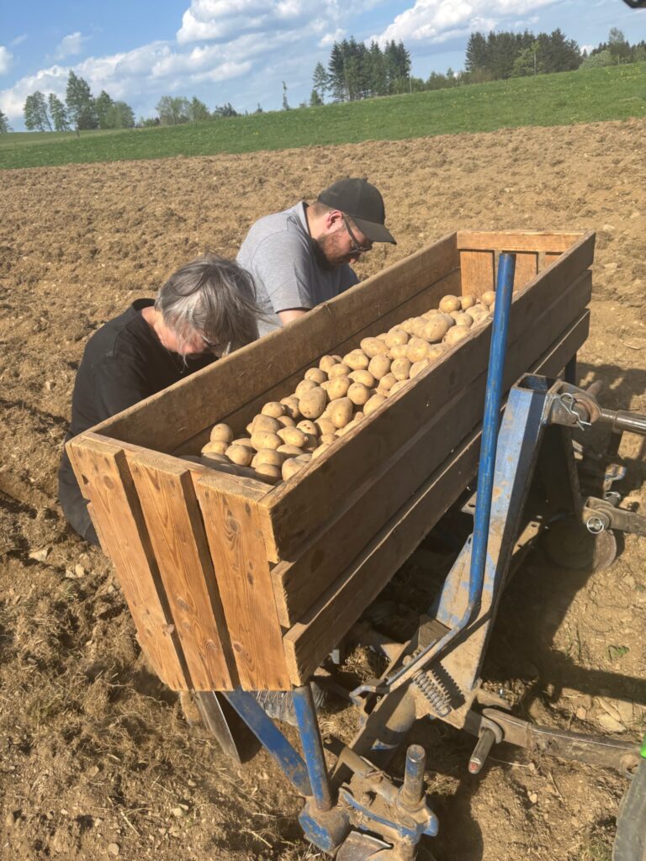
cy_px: 430
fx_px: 647
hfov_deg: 53.1
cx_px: 323
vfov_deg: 67.3
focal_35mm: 26
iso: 50
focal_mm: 5.96
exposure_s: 1/1984
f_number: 1.6
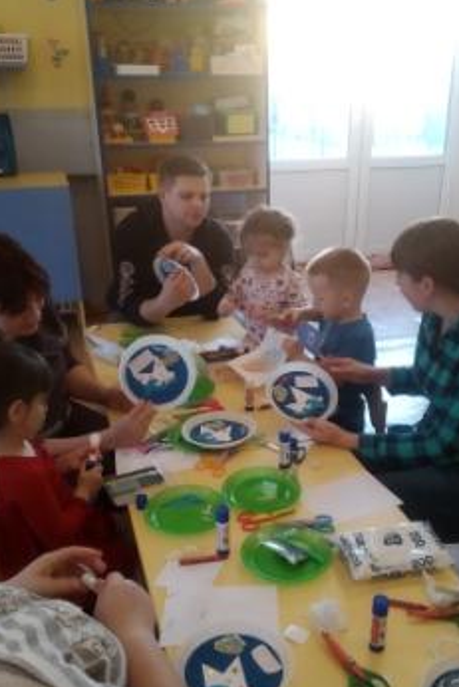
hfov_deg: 37.8
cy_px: 389
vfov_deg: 54.2
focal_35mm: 35
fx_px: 669
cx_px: 260
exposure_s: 1/33
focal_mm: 3.82
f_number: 2.2
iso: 320
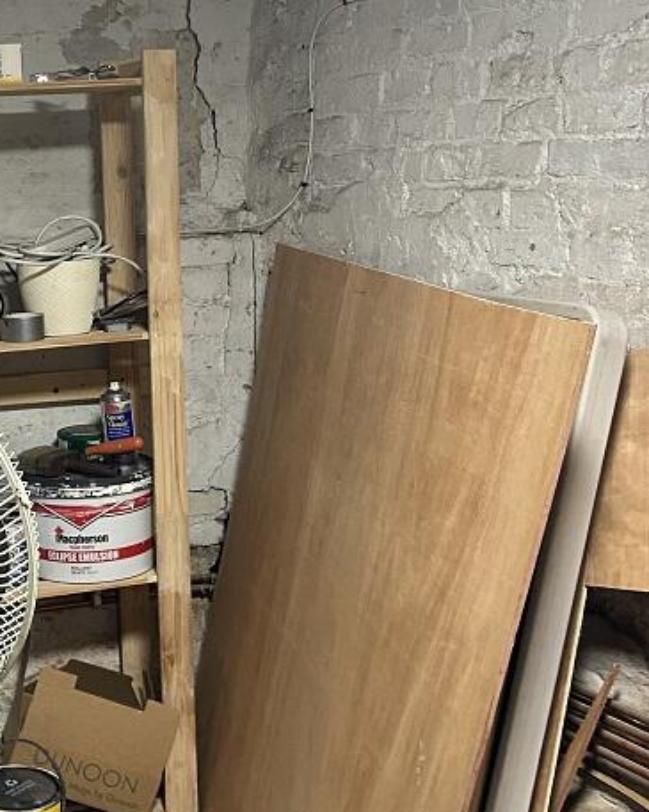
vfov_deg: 33.5
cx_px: 44
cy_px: 330
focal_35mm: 56
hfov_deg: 26.1
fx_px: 1346
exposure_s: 1/50
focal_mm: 5.7
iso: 250
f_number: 1.5
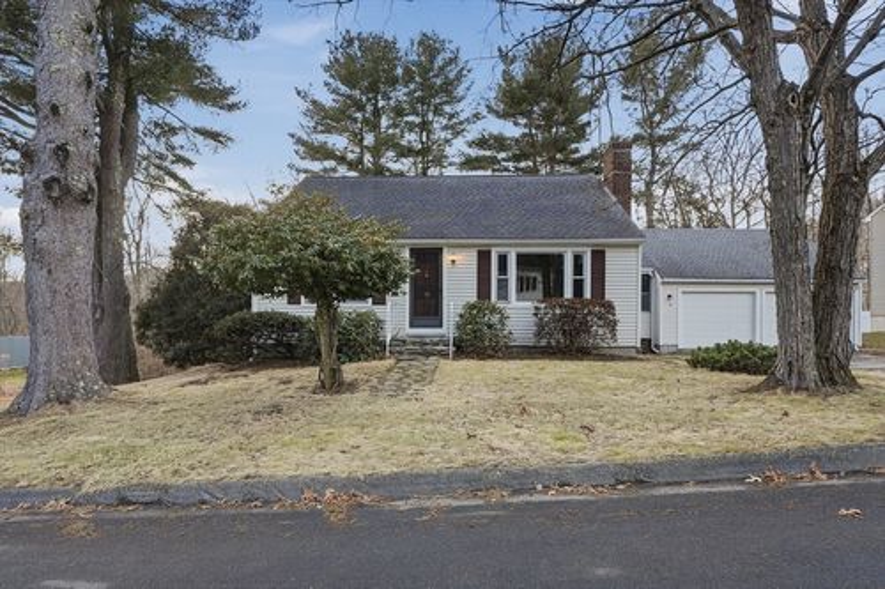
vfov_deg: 72.0
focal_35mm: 16
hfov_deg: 95.0
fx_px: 405
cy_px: 294
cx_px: 442
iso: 400
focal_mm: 11
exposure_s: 1/800
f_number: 7.1
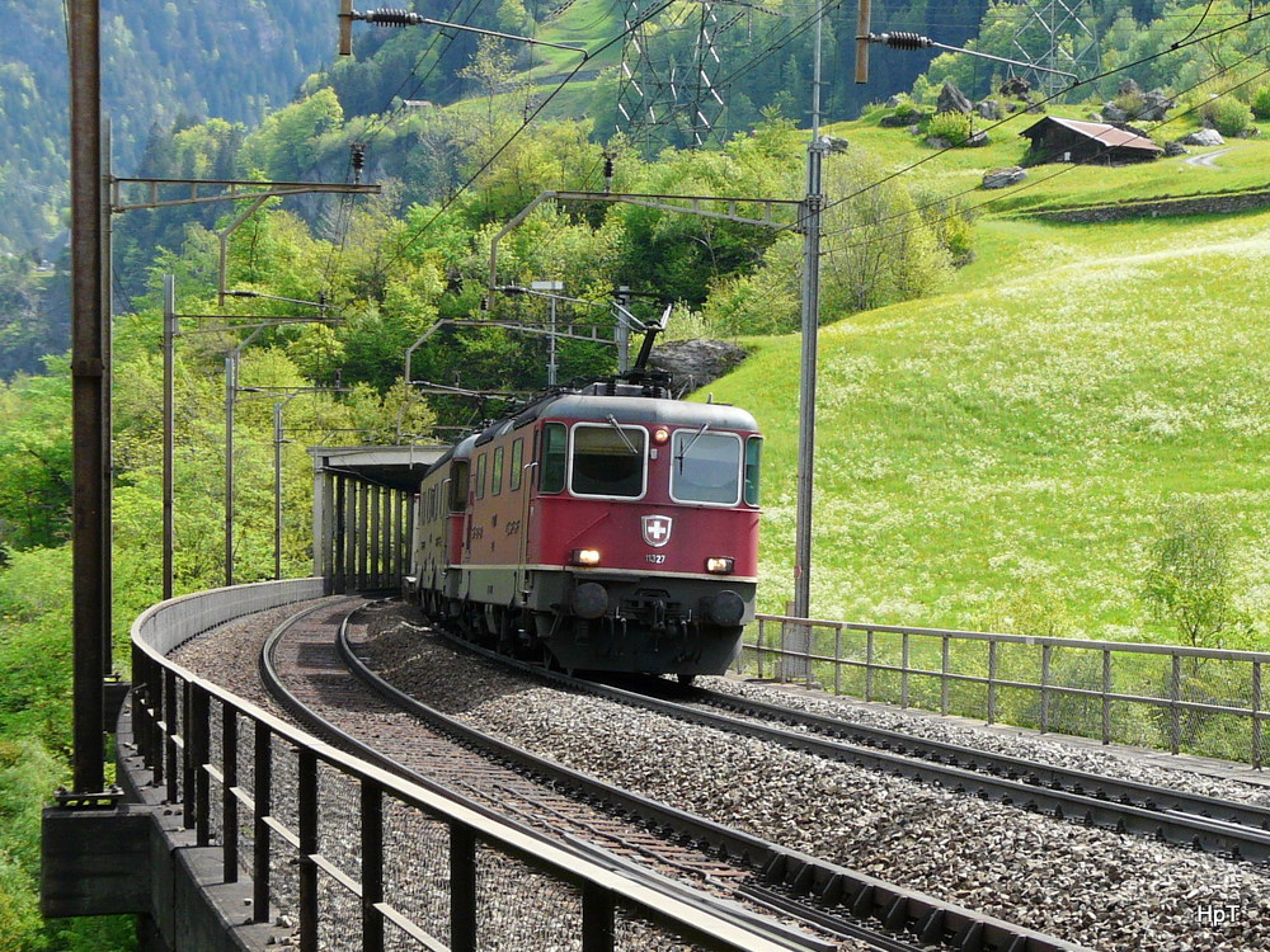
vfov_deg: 30.3
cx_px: 635
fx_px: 1761
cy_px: 476
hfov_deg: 39.7
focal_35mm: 48
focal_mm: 7.9
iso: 100
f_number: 4.5
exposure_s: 1/250
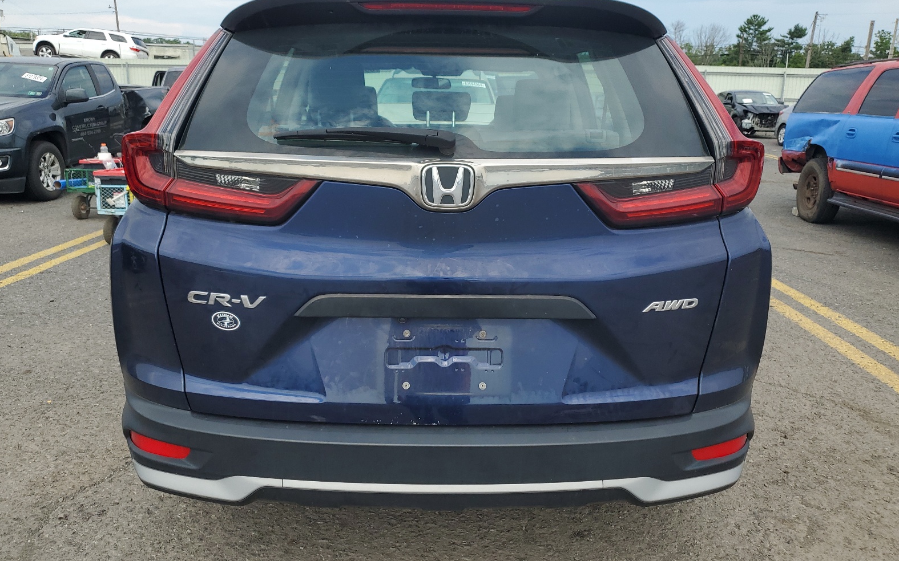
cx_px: 451
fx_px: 686
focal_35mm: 28
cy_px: 266
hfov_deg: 66.5
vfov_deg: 44.5
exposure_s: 1/1667
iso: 50
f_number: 1.5
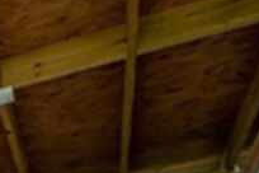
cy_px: 434
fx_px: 633
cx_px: -376
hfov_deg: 14.4
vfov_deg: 12.0
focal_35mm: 88
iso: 800
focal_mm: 14
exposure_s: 1/5
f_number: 5
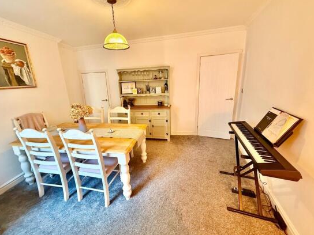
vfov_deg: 81.7
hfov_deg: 98.1
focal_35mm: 15
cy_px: 114
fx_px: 136
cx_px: 153
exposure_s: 1/50
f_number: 2.2
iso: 400
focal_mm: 2.22
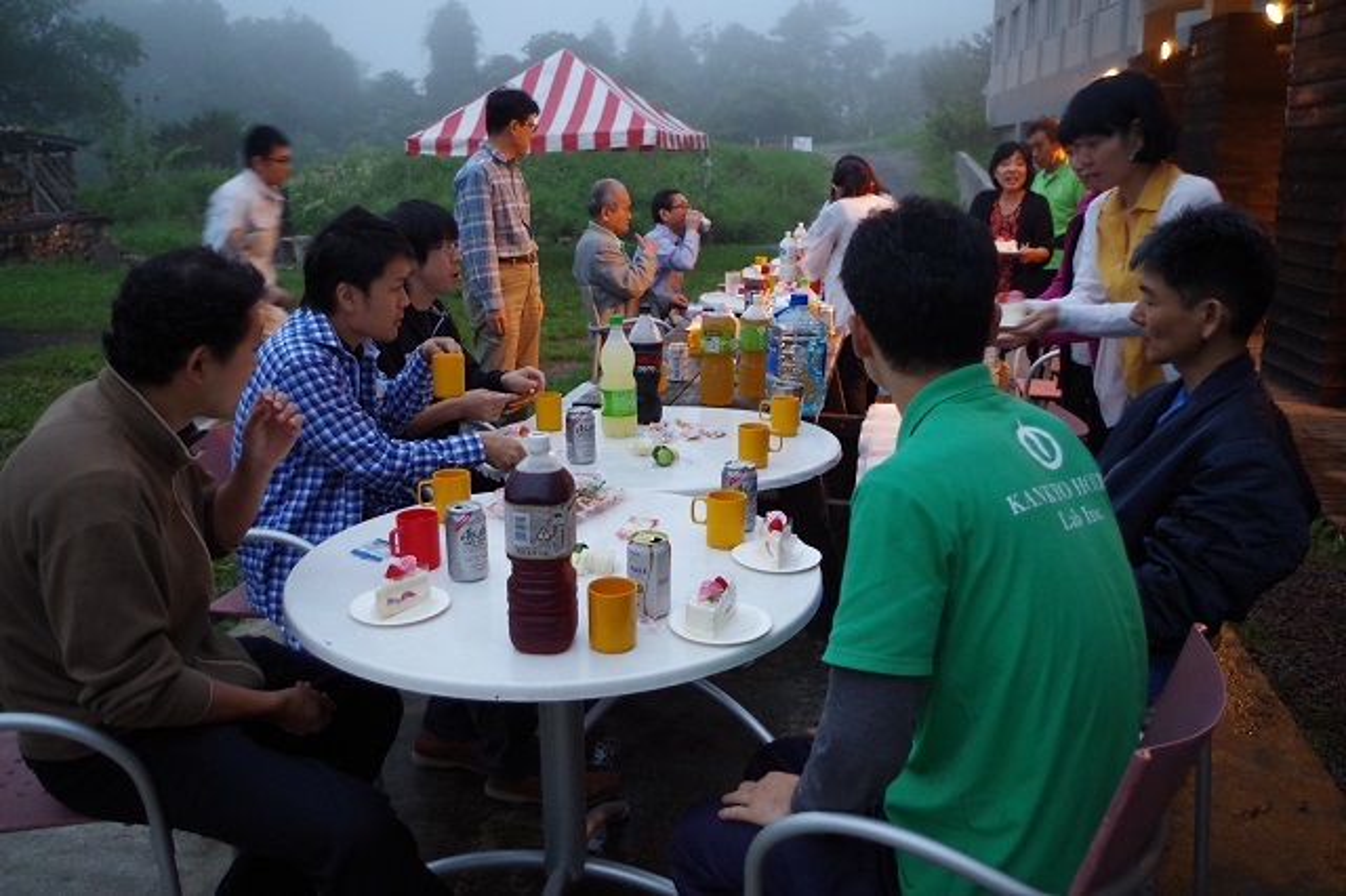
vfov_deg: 43.6
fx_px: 1121
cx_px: 673
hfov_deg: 62.0
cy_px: 448
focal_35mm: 30
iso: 1600
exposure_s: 1/50
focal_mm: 20
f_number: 4
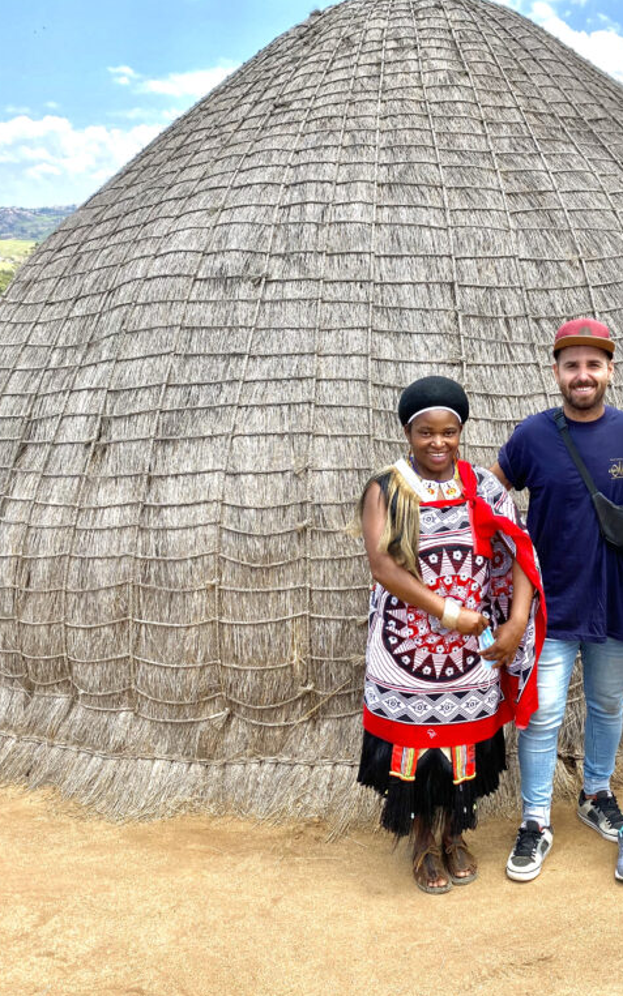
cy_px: 499
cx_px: 451
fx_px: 1005
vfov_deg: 52.7
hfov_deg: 33.9
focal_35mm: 37
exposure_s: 1/1147
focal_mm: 4.25
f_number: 1.8
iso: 32
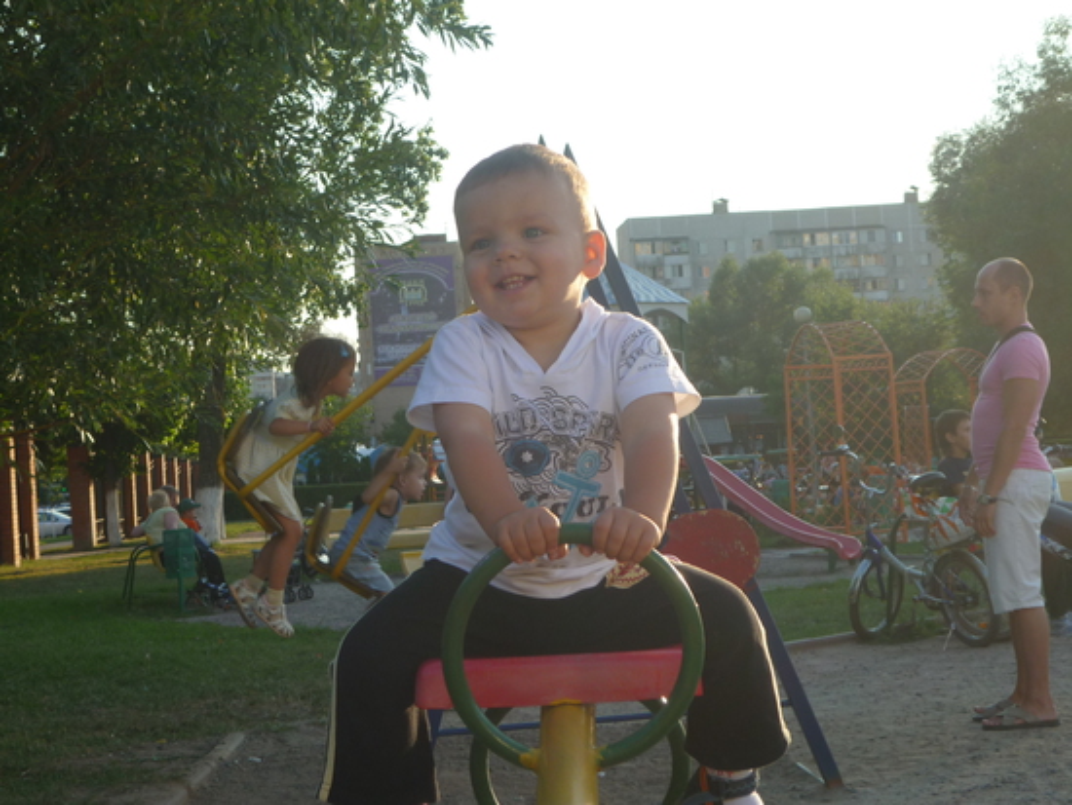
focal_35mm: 69
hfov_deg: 28.2
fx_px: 2138
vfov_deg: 21.3
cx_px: 536
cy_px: 402
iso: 80
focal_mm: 11.4
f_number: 3.9
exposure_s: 1/320
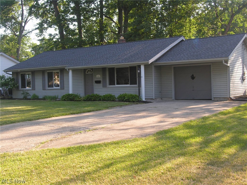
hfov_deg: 42.1
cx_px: 124
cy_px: 92
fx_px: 321
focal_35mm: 45
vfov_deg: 32.2
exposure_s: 1/86.6
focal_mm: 11.5
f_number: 4.3
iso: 50
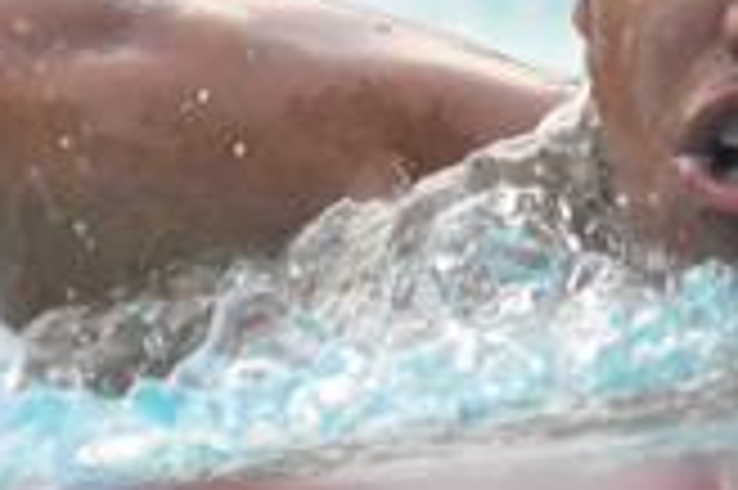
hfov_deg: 1.8
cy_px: 31
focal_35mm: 1171
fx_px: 23981
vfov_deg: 1.2
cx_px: 824
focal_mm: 200
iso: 6400
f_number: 6.3
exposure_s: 1/800
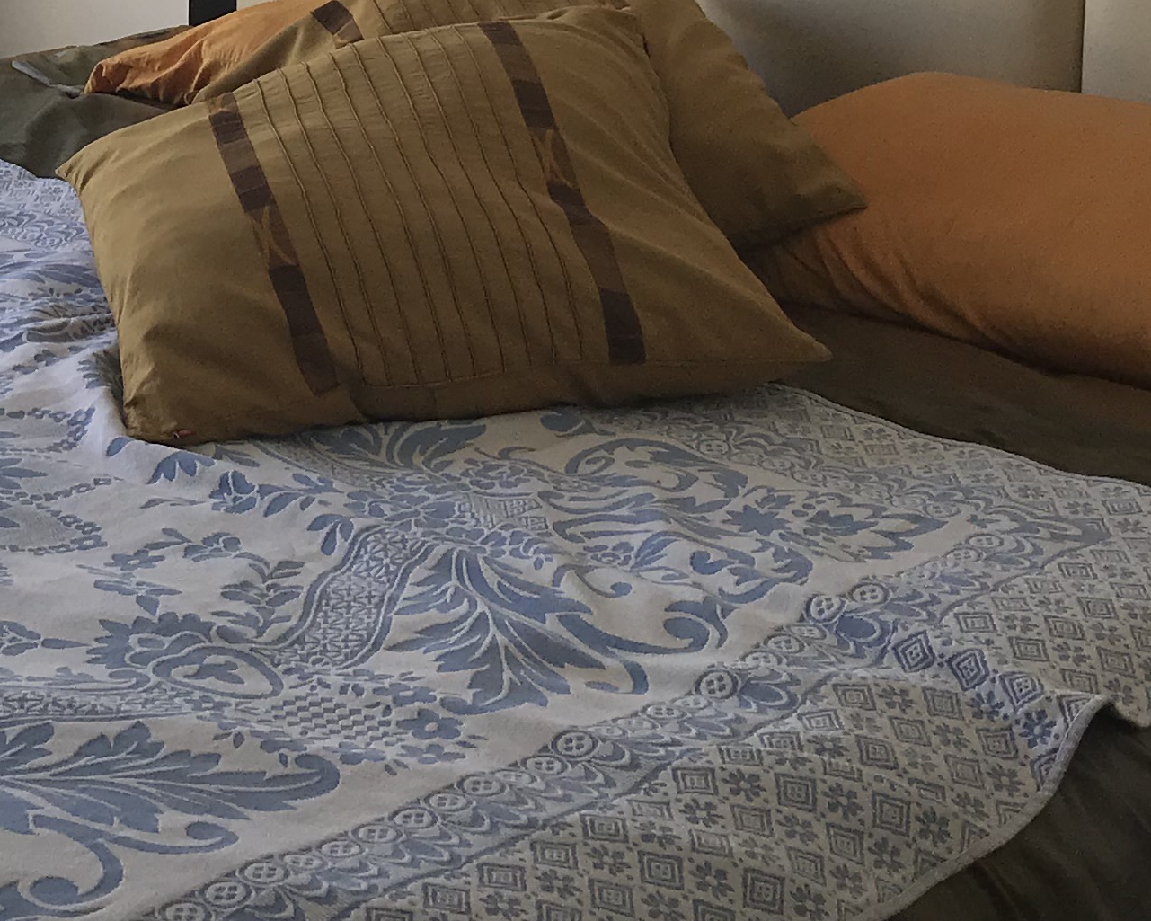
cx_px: 217
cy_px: -136
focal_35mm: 86
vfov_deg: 17.2
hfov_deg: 21.9
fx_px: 2930
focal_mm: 3.99
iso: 20
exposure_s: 1/317
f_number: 1.8
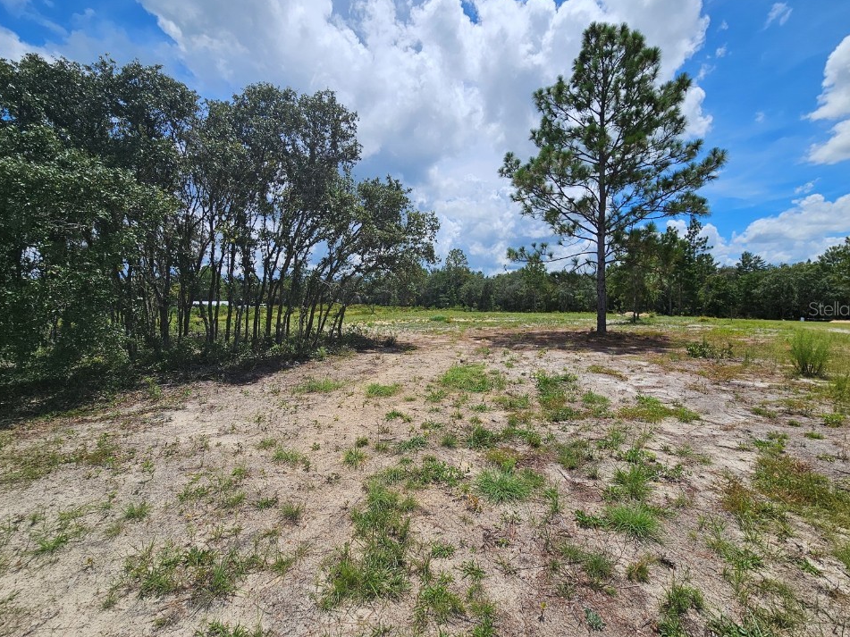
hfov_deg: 102.1
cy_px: 308
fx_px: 344
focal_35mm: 14
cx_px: 435
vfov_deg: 85.6
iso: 50
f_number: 2.2
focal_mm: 2.2
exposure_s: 1/4268
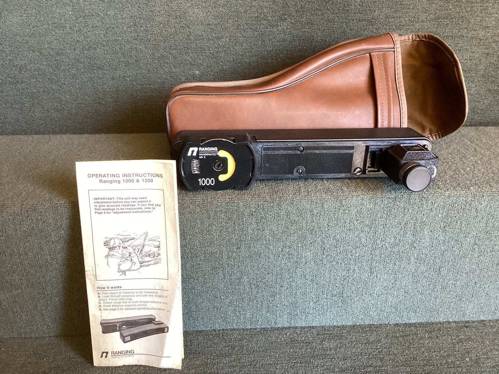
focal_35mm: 31
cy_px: 187
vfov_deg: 45.4
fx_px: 447
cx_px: 250
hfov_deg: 58.3
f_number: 2.4
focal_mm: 3.3
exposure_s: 1/50
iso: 125
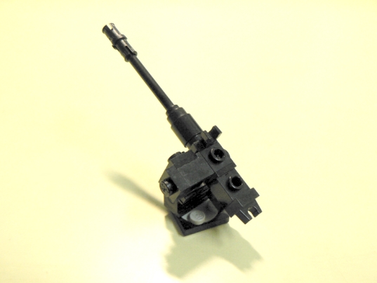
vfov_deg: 39.7
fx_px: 392
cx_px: 188
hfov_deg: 51.3
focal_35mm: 36
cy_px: 142
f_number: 3.2
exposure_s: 1/50
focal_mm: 6
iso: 400
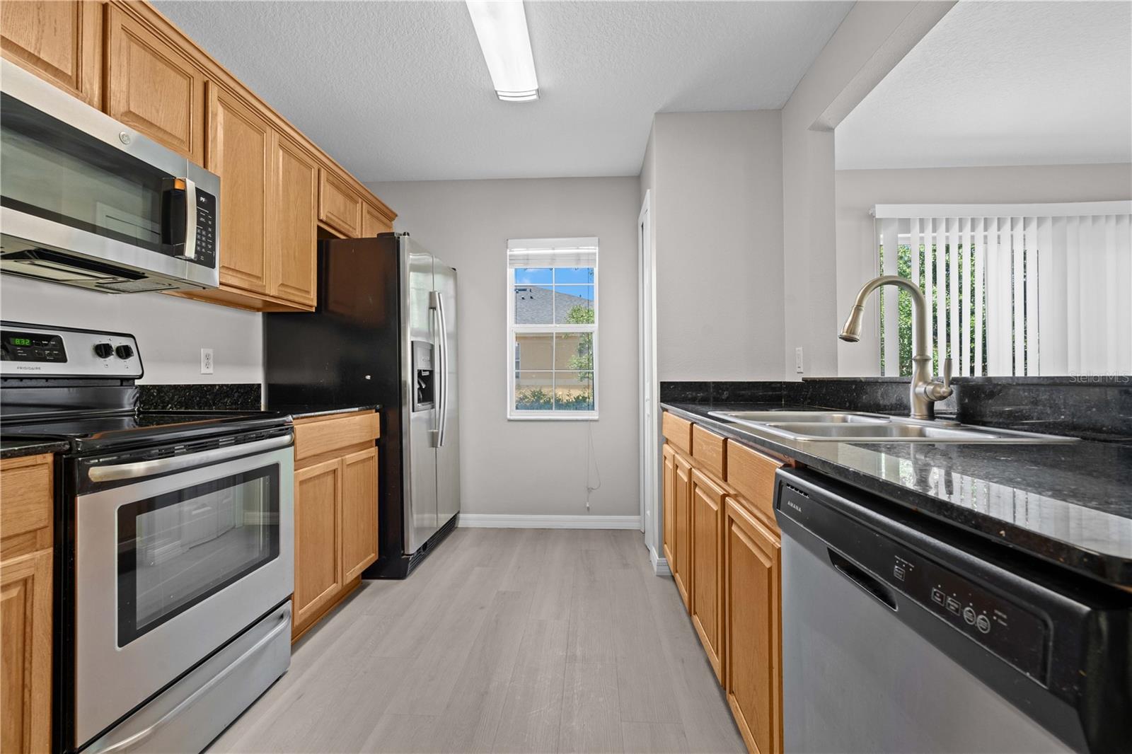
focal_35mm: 16
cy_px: 377
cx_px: 566
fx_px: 503
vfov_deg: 73.7
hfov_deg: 96.7
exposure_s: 1/5
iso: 500
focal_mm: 16
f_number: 8
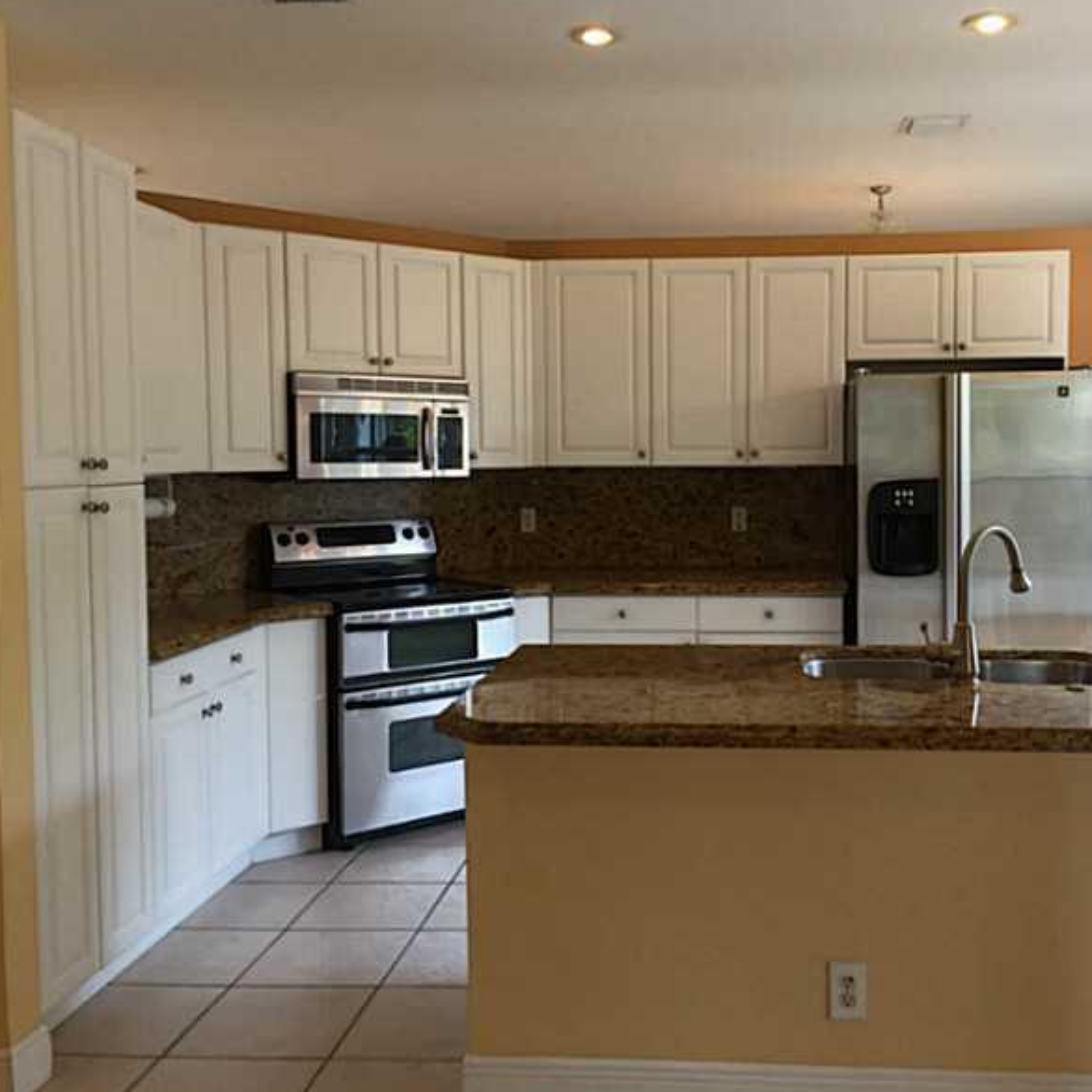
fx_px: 1249
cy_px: 537
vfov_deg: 47.2
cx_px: 675
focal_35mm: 35
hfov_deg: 46.8
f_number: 2.2
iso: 40
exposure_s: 1/60
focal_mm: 4.15
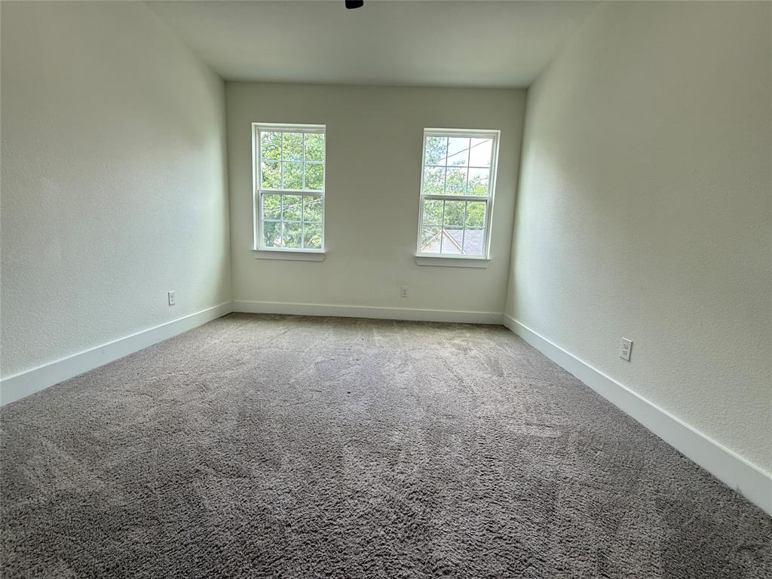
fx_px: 312
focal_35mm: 14
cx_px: 386
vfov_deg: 85.7
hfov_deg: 102.1
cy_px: 290
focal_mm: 2.22
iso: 160
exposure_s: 1/99
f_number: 2.2
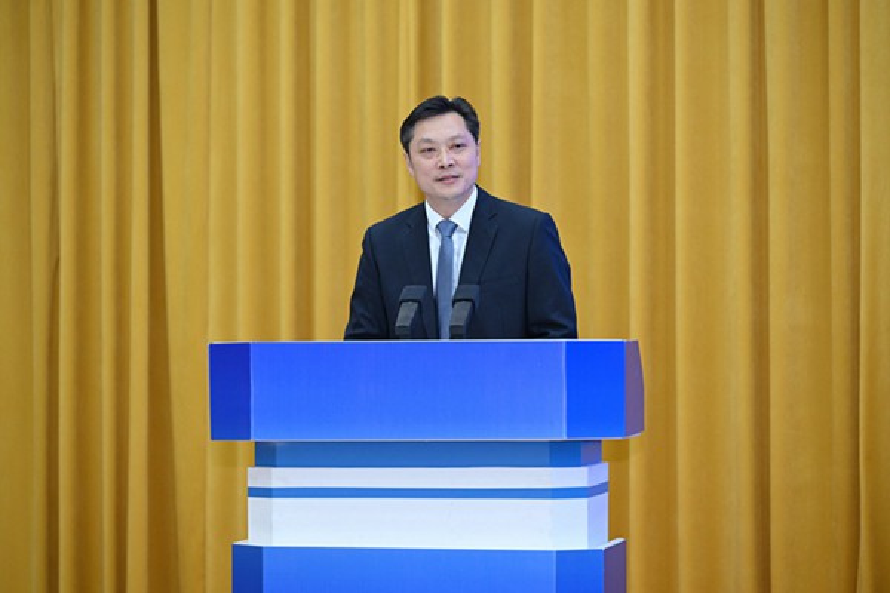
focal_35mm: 140
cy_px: 296
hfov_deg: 14.7
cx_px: 445
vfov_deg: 9.8
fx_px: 3461
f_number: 3.2
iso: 1000
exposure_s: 1/250
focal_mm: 140
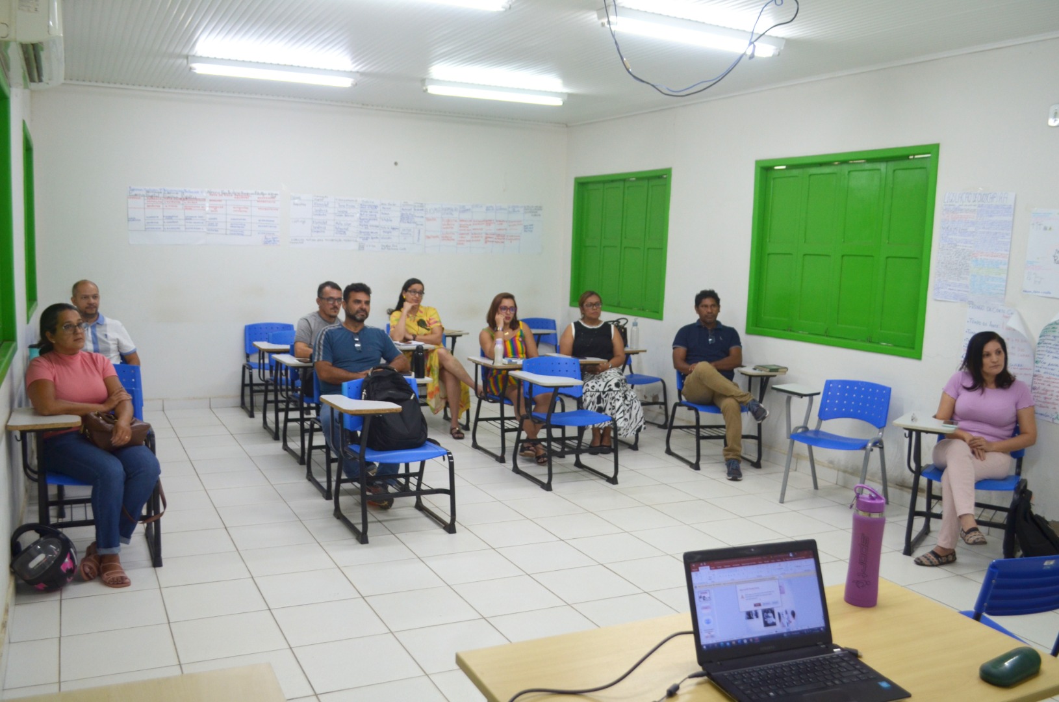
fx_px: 969
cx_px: 530
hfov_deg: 57.3
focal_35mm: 33
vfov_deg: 39.8
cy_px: 351
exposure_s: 1/100
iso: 400
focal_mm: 22
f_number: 3.8
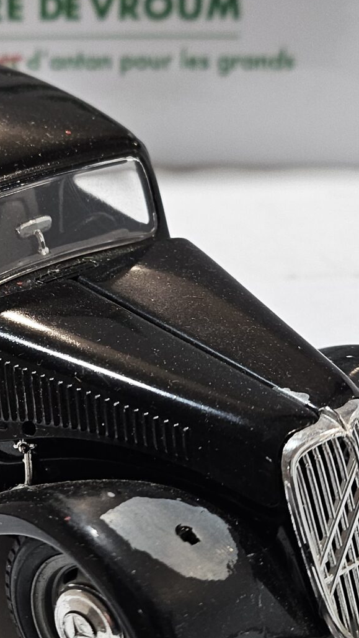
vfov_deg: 32.3
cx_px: 32
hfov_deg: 18.2
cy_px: 289
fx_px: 1101
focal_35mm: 65
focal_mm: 5
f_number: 1.8
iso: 125
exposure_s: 1/100
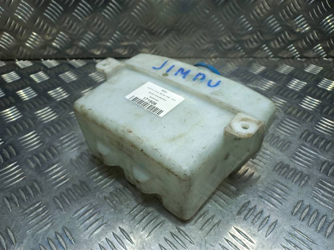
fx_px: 241
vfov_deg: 54.9
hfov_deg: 69.4
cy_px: 125
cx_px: 167
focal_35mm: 25
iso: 40
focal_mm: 4.6
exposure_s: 1/100
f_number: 1.8
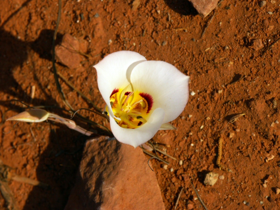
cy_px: 105
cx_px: 140
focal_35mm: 200
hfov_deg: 9.9
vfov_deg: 7.4
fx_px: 1618
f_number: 7.1
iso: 64
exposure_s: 1/320
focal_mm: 50.8
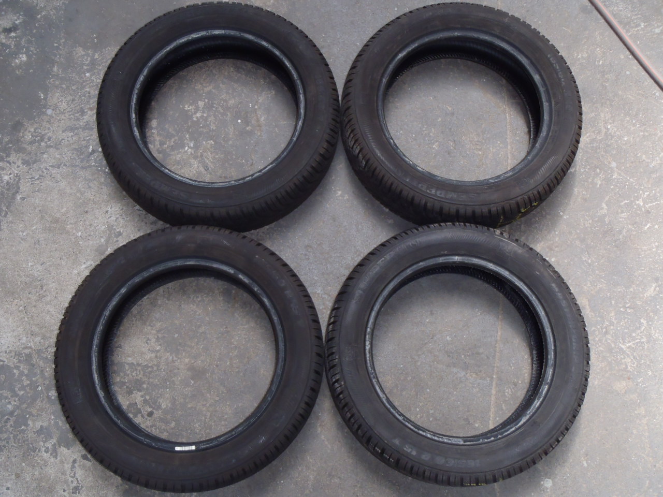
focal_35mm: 38
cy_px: 248
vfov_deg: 37.7
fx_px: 728
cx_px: 332
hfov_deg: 49.0
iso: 160
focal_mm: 6.83
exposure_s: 1/40
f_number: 4.6
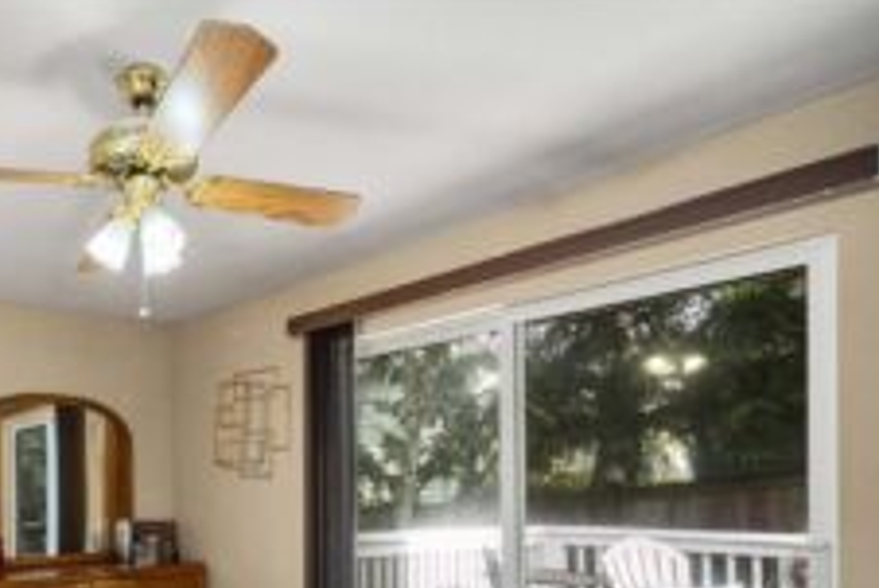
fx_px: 562
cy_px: 508
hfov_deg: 64.9
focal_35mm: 23
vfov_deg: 50.2
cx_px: 109
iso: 100
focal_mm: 13
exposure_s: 1/60
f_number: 7.1
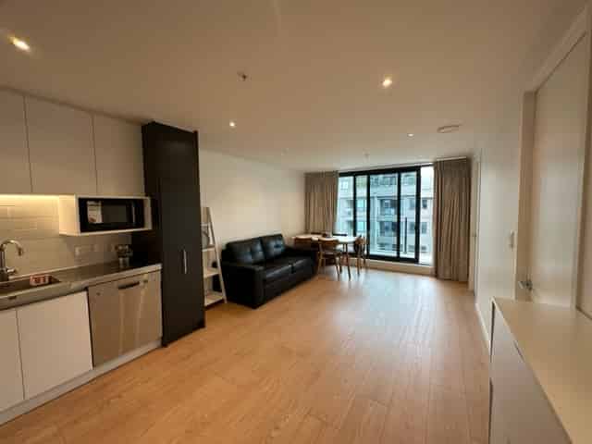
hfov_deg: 102.1
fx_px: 239
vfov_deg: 85.7
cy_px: 222
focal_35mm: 14
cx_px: 296
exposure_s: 1/100
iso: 100
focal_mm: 2.22
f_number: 2.2
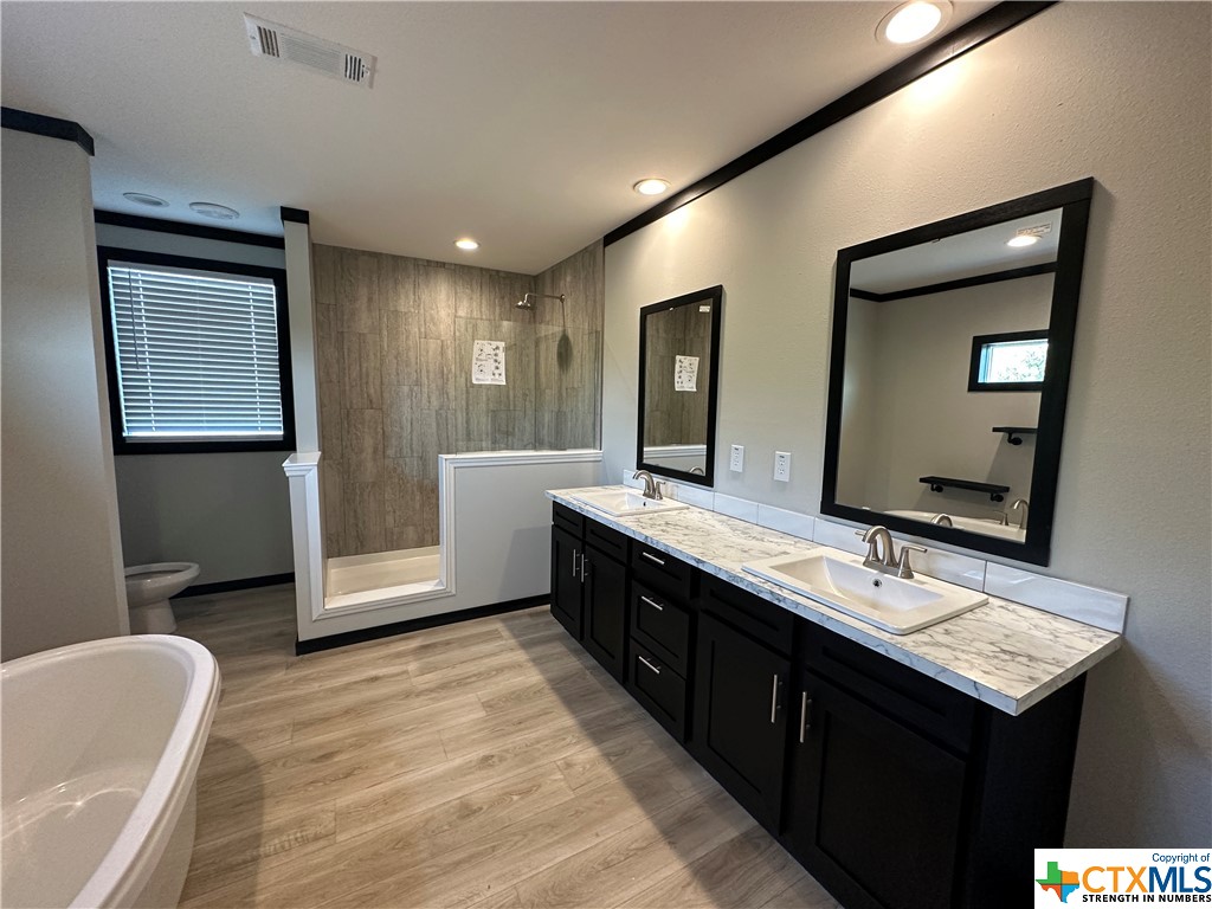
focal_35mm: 14
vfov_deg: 85.7
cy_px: 454
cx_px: 606
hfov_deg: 102.1
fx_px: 490
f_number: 2.2
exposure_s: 1/120
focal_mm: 2.22
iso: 320
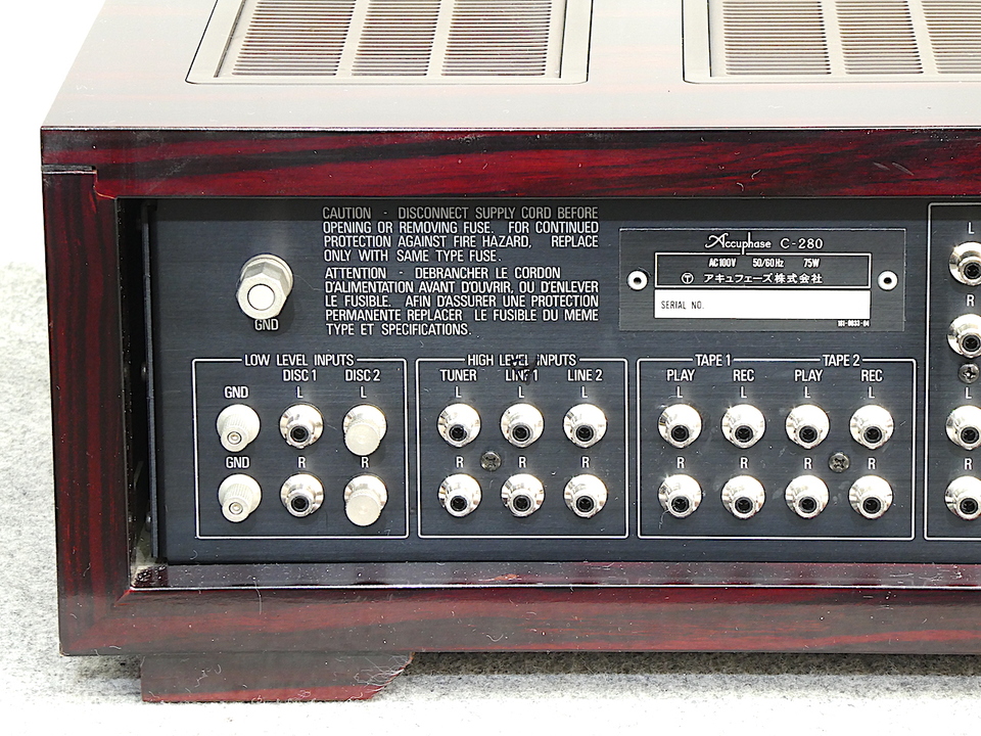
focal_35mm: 160
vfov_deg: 9.3
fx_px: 4534
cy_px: 368
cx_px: 490
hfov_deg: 12.3
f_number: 5.5
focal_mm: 28.7
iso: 200
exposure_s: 1/3.2
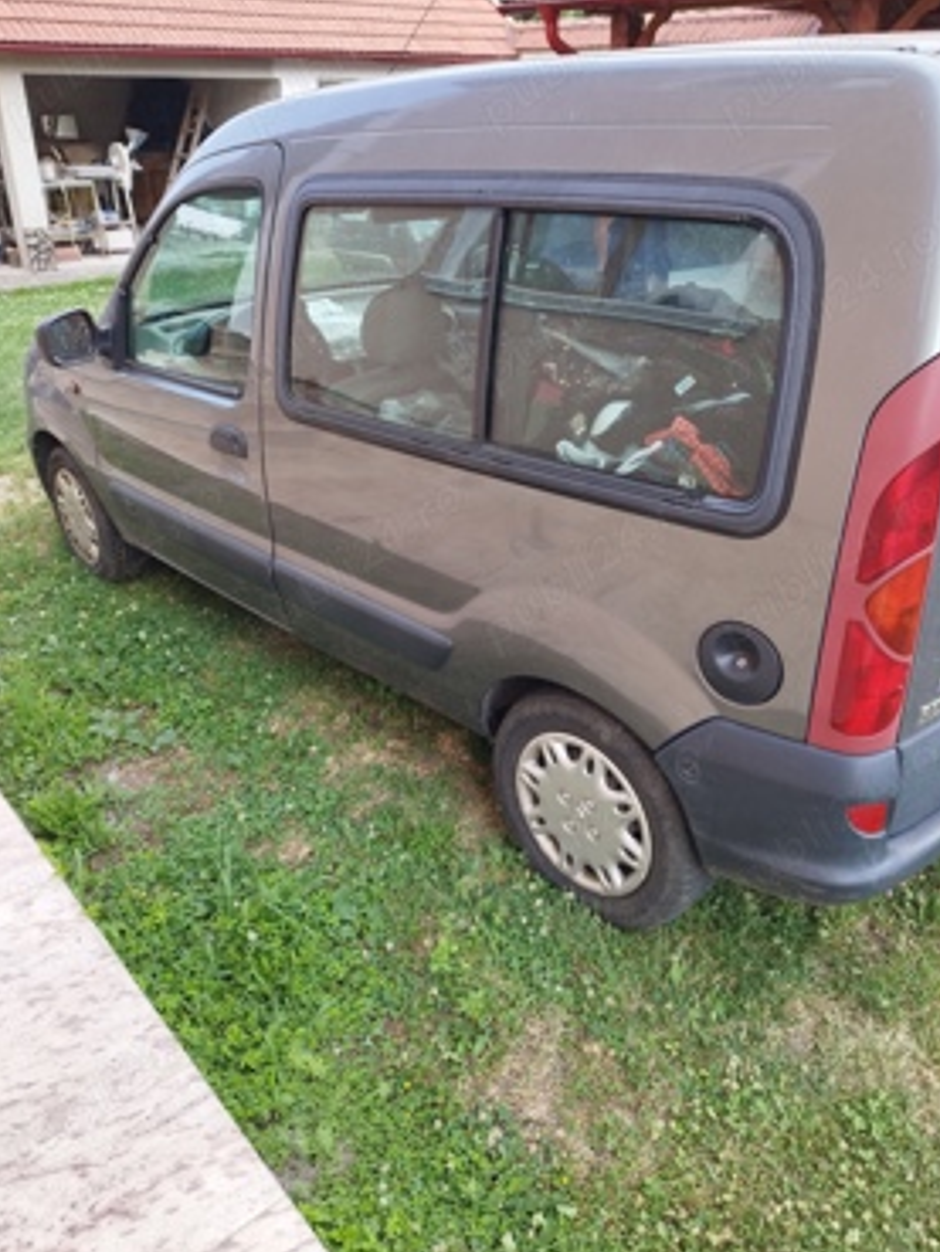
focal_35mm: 26
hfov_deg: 53.1
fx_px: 941
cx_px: 472
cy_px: 621
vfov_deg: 67.3
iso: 60
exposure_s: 1/100
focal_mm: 5.89
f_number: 1.89
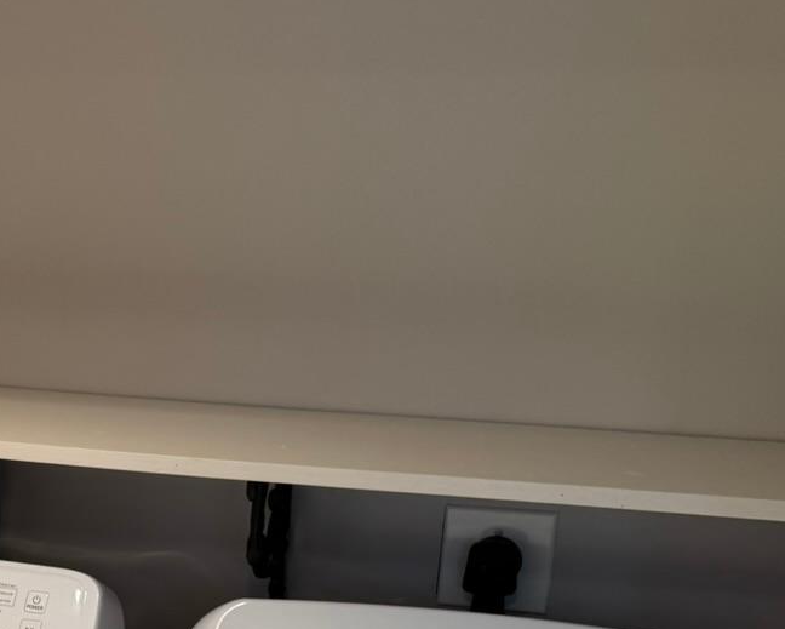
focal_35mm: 74
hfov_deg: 24.0
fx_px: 1720
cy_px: 810
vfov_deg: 19.2
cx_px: -86
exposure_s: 1/120
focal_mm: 6.76
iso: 100
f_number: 1.78
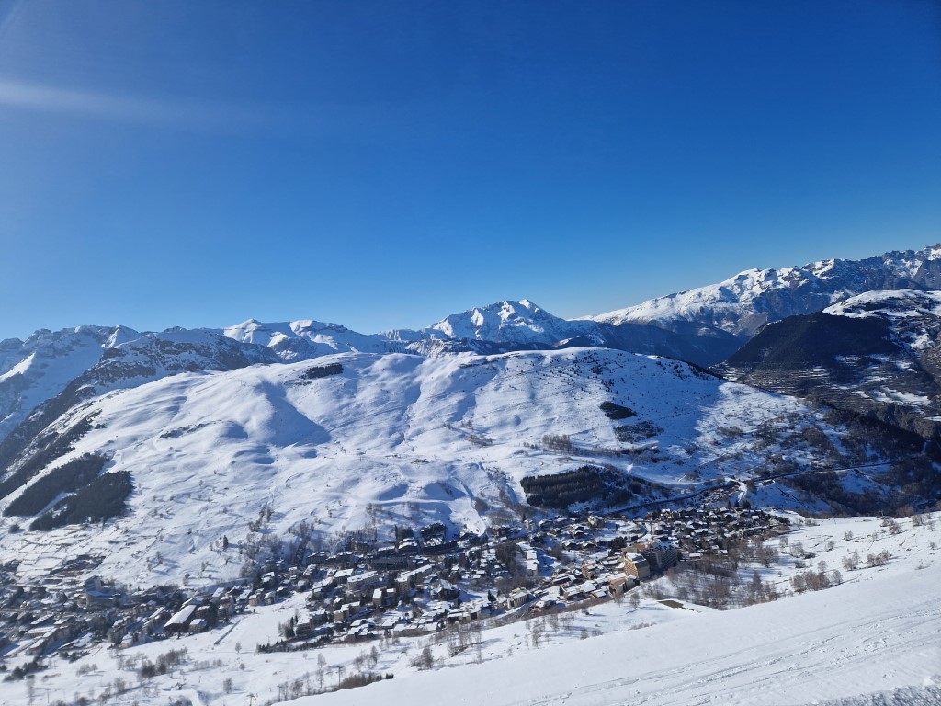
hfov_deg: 73.9
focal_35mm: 23
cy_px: 353
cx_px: 470
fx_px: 625
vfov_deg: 58.9
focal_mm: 5.4
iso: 50
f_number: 1.8
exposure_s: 1/3208
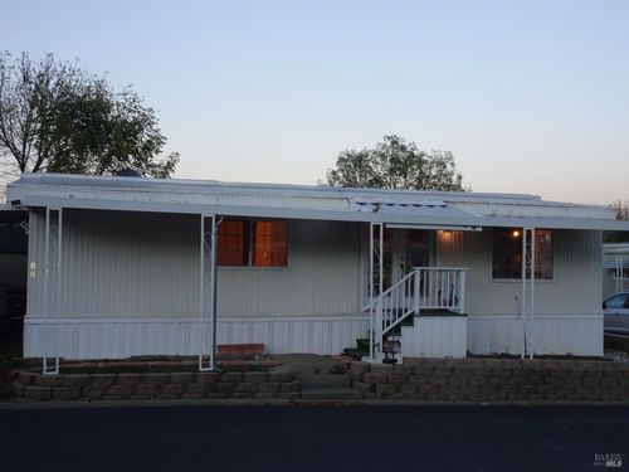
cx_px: 314
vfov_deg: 35.1
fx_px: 745
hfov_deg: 45.8
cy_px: 236
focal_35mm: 41
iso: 320
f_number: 4
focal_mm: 7.05
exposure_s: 1/50
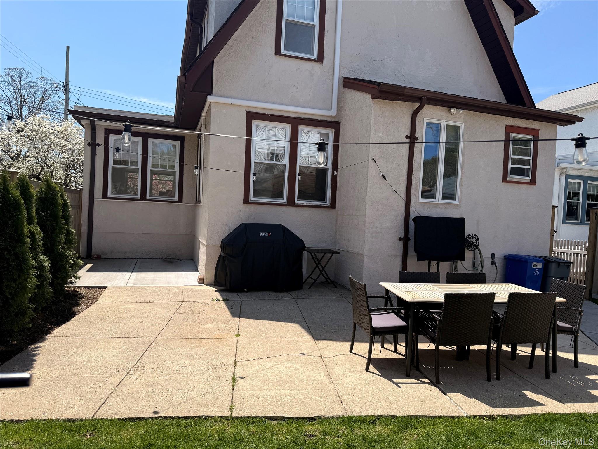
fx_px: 415
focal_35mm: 24
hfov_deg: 71.6
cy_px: 224
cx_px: 299
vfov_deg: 56.8
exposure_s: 1/4167
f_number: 1.78
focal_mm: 6.76
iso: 80
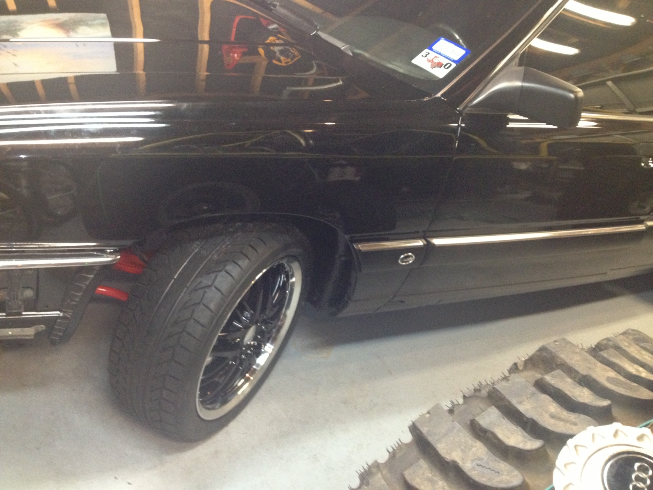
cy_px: 245
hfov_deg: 52.6
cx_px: 326
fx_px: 660
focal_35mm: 35
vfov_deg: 40.7
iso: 320
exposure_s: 1/20
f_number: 2.4
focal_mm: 4.28
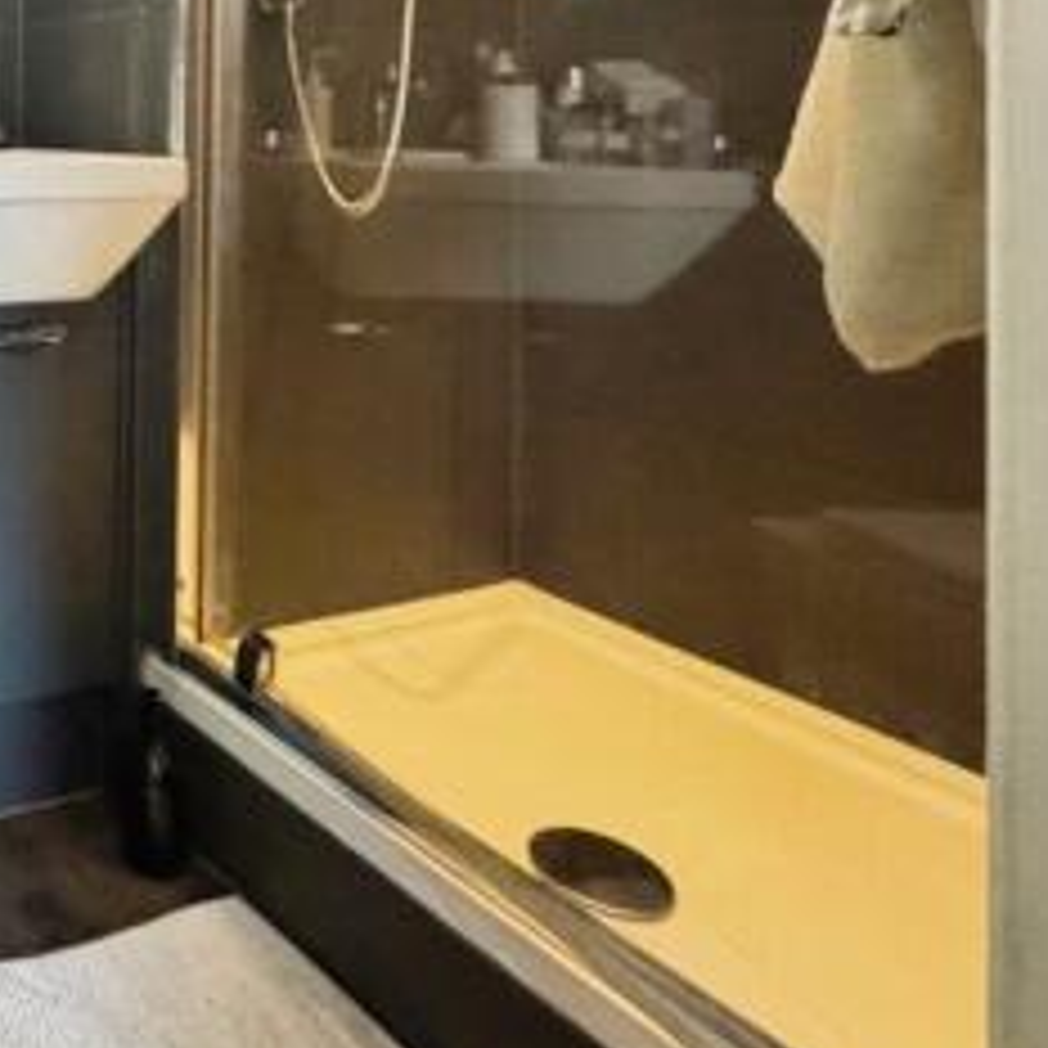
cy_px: 146
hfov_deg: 38.8
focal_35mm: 31
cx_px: -205
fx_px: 1062
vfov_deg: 48.2
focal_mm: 2.22
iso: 800
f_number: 2.2
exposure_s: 1/49
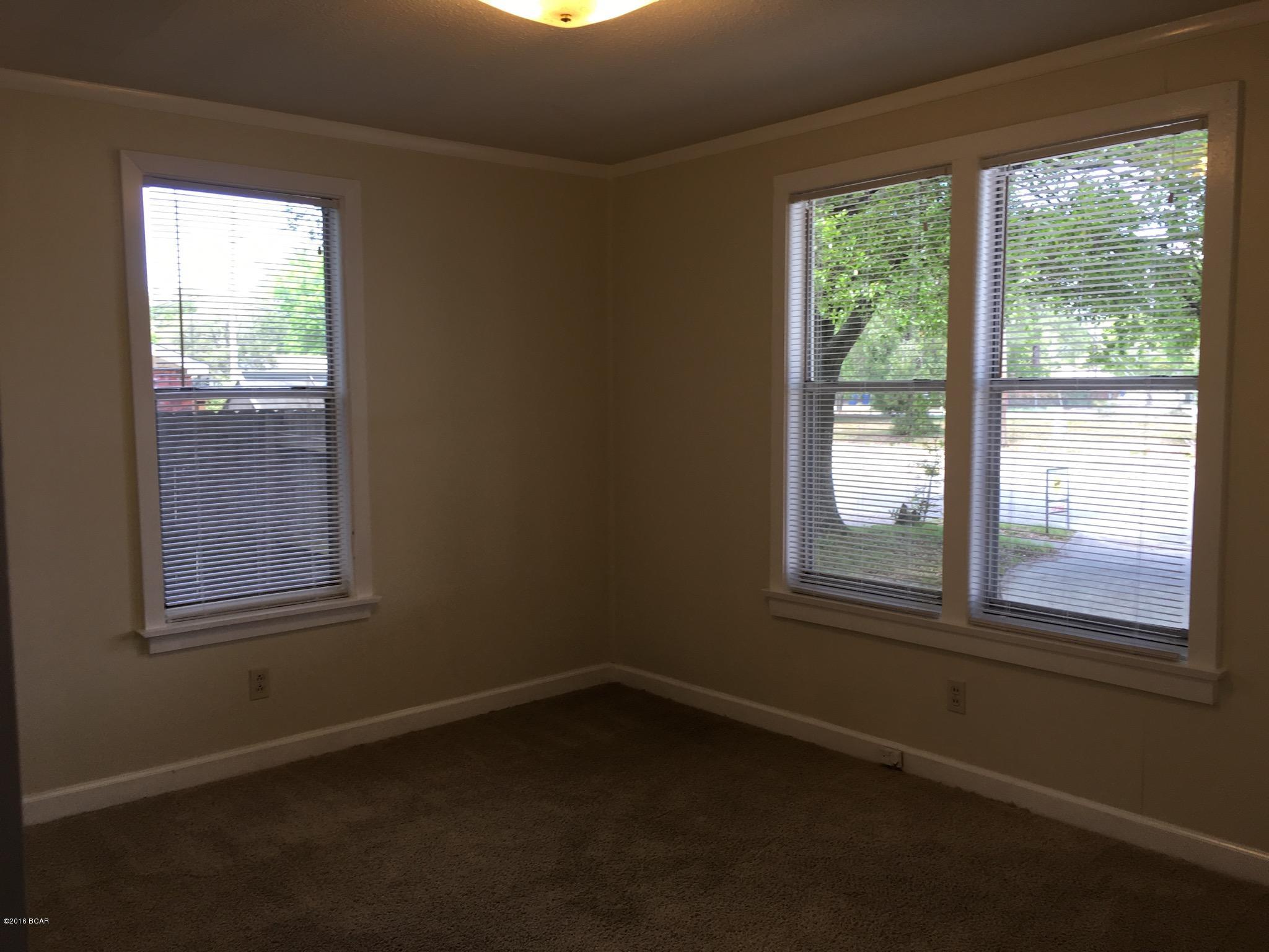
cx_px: 634
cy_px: 476
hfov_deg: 61.7
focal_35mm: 29
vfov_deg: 48.2
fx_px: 1063
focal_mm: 4.15
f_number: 2.2
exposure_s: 1/60
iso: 25
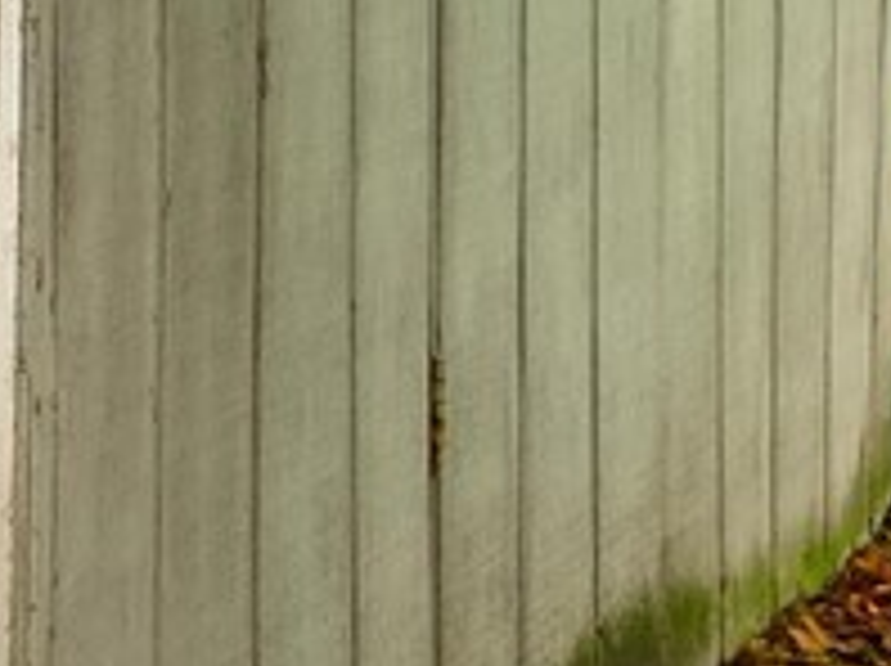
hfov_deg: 9.0
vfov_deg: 8.2
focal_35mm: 173
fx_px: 4448
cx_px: -1870
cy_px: -630
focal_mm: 21
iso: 125
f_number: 7.1
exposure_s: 1/30
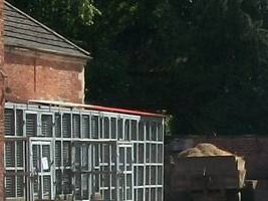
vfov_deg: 7.7
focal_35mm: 192
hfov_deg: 10.0
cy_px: 186
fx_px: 1486
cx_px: 404
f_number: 5.5
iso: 80
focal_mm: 5.7
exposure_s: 1/400
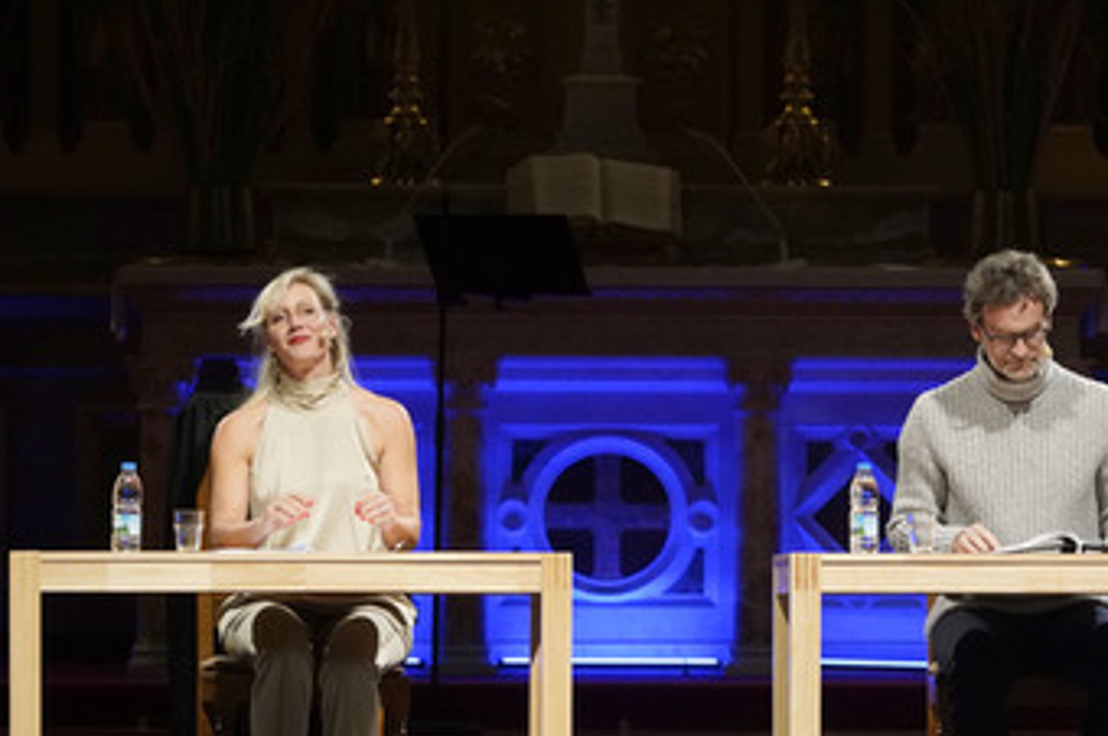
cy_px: 469
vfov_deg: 3.7
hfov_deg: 5.6
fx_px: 11407
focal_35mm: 371
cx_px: 676
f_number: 5.6
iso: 6400
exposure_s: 1/200
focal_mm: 280
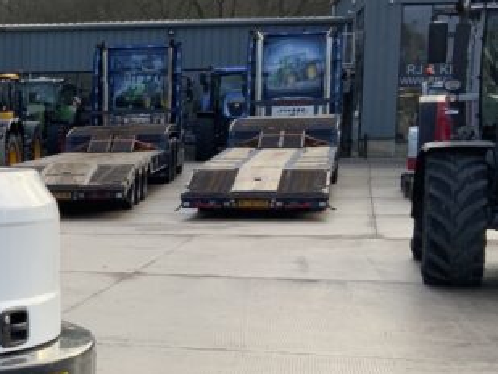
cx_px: -135
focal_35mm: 96
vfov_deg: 15.3
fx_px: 1382
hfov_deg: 19.0
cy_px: 306
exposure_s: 1/280
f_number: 1.8
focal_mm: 3
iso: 16
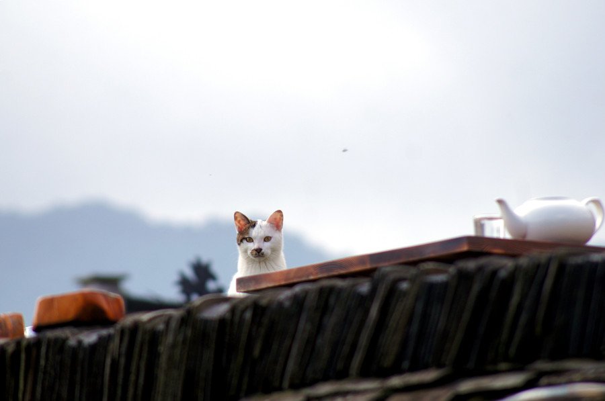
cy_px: 200
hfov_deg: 6.9
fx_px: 5034
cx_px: 302
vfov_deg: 4.6
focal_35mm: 300
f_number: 5.6
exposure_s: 1/320
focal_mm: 200
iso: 100
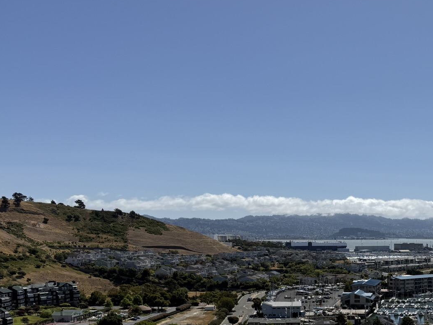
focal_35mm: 47
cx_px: 362
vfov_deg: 29.8
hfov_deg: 38.5
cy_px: 279
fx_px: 588
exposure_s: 1/9091
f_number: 1.78
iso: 80
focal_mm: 6.76
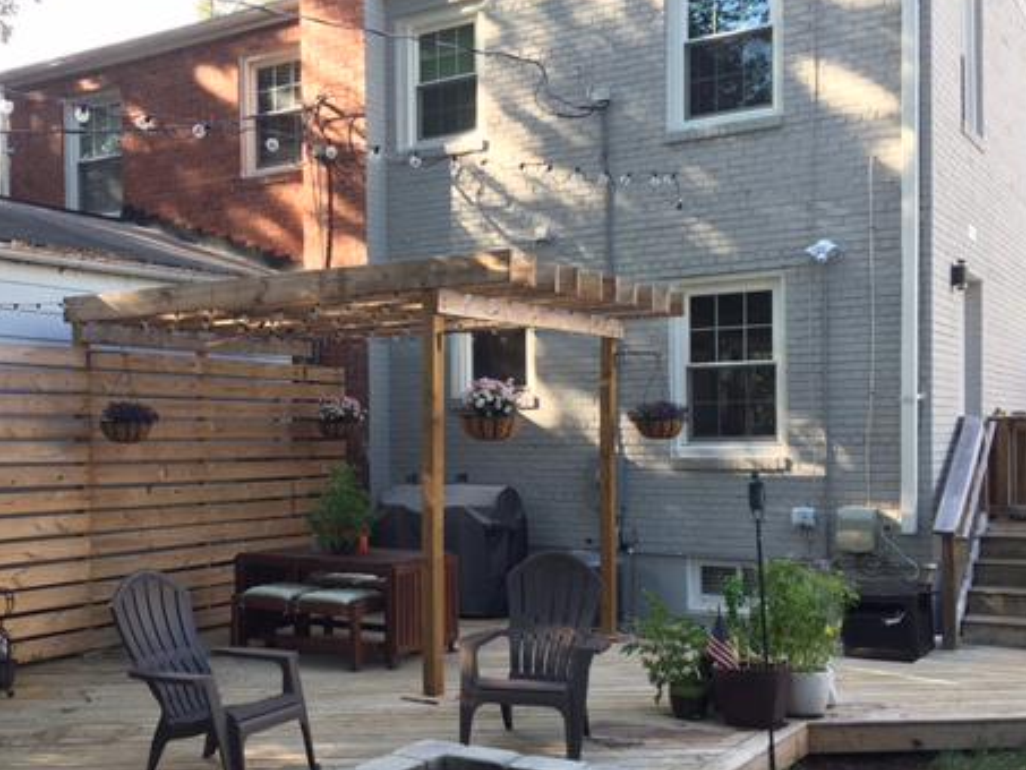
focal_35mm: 41
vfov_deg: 35.1
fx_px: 1216
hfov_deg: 45.6
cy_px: 446
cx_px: 428
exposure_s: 1/120
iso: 25
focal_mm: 4.15
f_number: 2.2
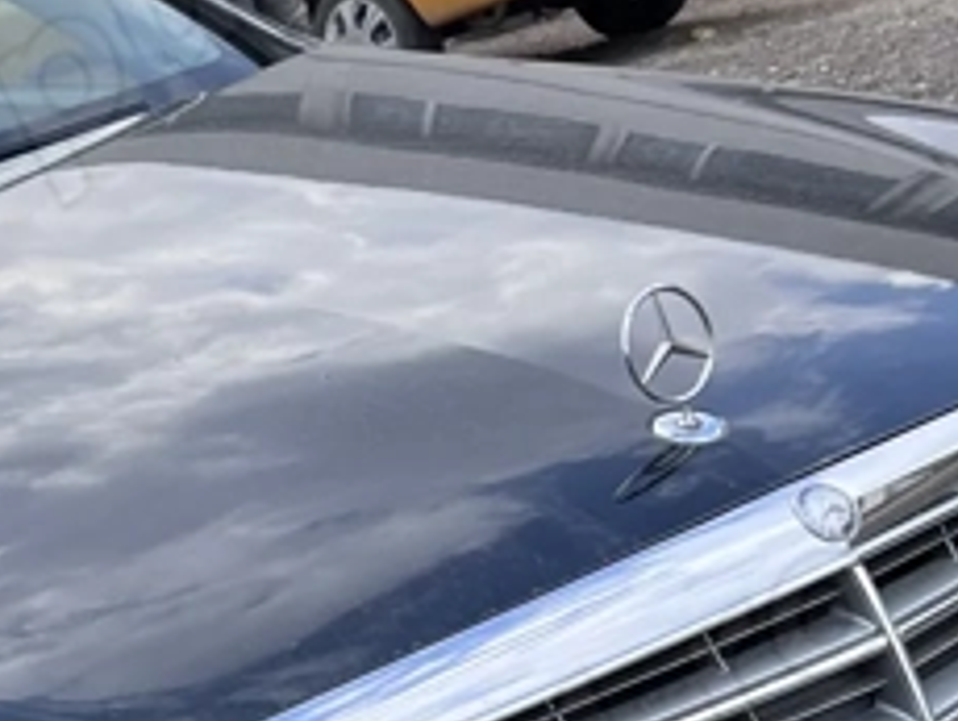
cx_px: -54
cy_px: 954
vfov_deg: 12.7
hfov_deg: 16.9
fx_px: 3131
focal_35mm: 113
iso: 50
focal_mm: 5.7
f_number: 1.5
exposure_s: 1/1295
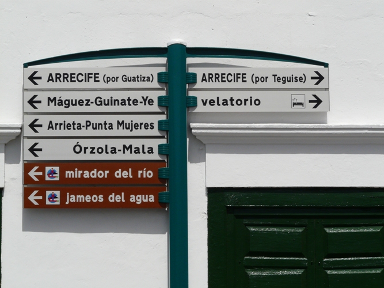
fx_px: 1431
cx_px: 192
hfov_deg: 15.3
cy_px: 144
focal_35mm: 129
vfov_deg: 11.5
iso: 100
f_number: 7.1
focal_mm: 21.1
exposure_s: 1/500
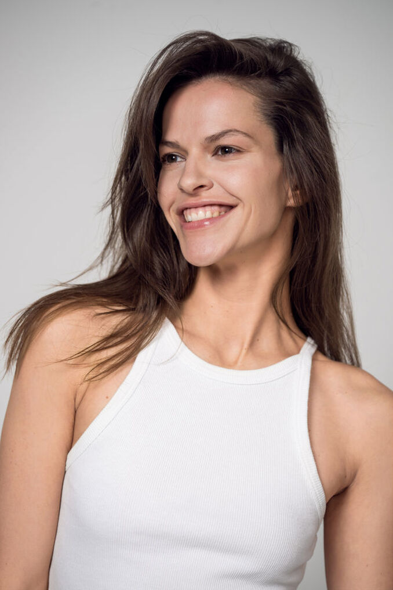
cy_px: 295
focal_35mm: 105
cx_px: 196
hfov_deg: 13.0
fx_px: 1718
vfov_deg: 19.5
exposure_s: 1/160
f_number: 4
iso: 100
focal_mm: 105
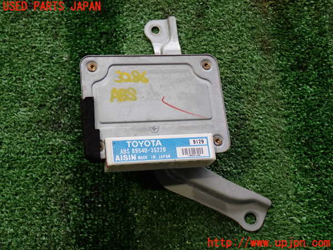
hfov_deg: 33.2
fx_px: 558
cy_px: 125
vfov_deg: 25.2
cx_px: 166
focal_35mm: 58
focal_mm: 10.35
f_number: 3.5
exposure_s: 1/60
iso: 320
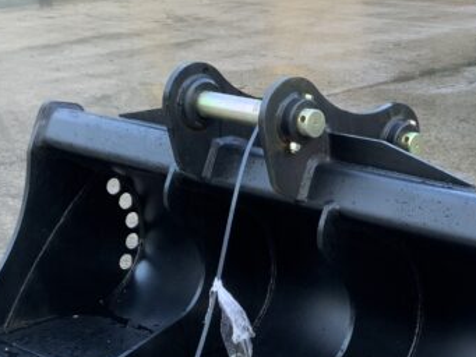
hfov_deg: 22.1
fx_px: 1197
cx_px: 408
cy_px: 305
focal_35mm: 87
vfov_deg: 16.8
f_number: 1.8
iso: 50
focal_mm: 3
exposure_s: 1/122
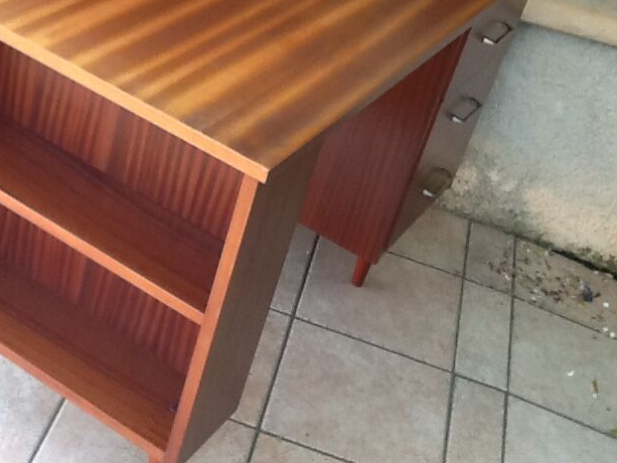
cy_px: 162
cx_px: 218
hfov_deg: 28.4
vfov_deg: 21.6
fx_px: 1212
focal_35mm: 68
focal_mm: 2.03
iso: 40
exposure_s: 1/40
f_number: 2.4
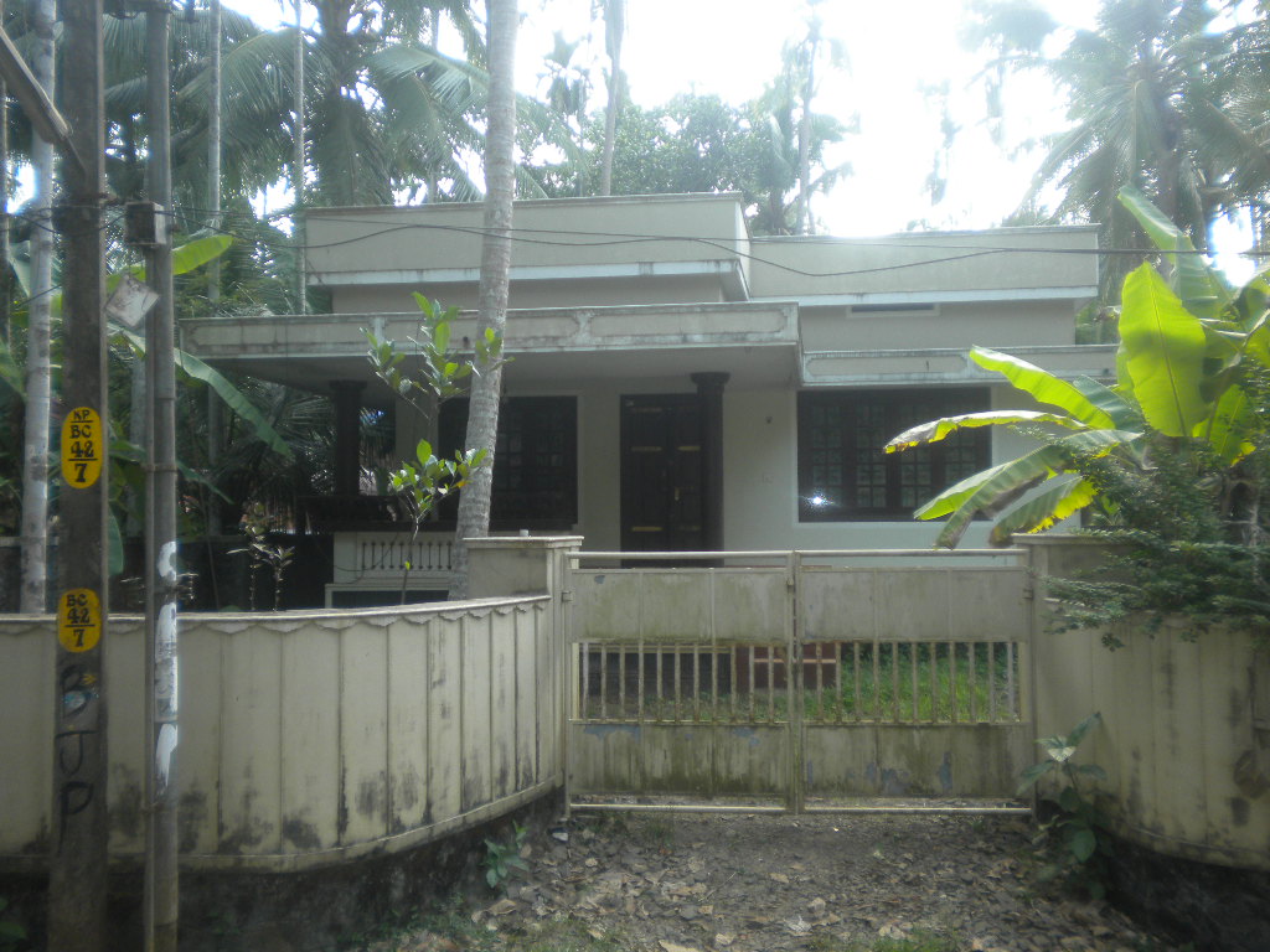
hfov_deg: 52.6
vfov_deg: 40.7
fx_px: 1284
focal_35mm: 35
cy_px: 476
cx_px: 635
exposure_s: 1/274
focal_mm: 6.3
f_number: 3.1
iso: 113
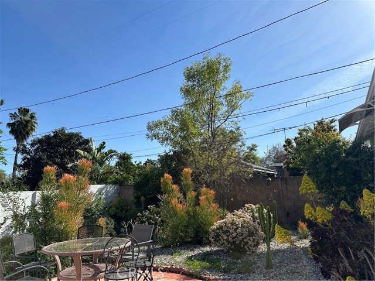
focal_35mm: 24
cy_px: 140
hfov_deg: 71.6
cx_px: 188
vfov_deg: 56.8
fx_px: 260
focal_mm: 6.86
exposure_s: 1/5525
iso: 80
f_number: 1.78
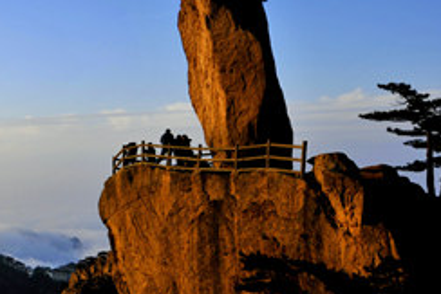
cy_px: 207
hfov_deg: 28.0
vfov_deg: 23.3
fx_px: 711
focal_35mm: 58
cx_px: -145
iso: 100
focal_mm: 20
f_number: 20
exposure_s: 1/30
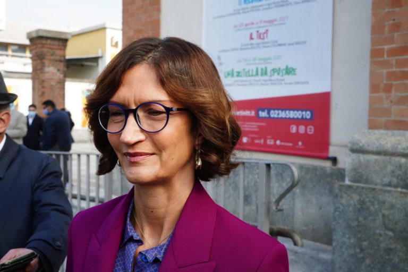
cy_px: 136
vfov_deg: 29.9
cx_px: 204
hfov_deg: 43.6
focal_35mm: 45
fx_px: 510
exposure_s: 1/250
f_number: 10
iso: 640
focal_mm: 45
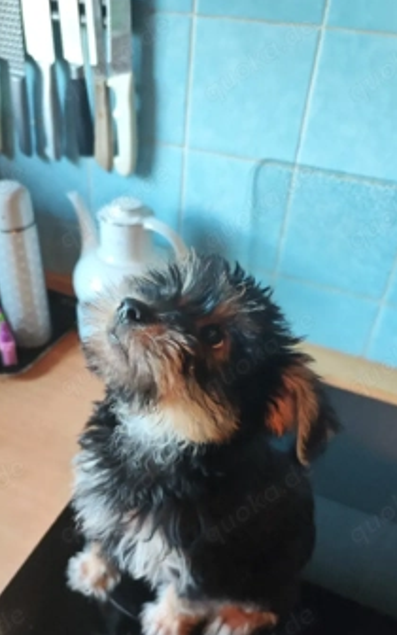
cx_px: 155
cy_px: 374
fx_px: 502
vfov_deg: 64.2
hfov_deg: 42.9
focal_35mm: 29
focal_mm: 7.01
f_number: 1.69
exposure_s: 1/83.3
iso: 2478
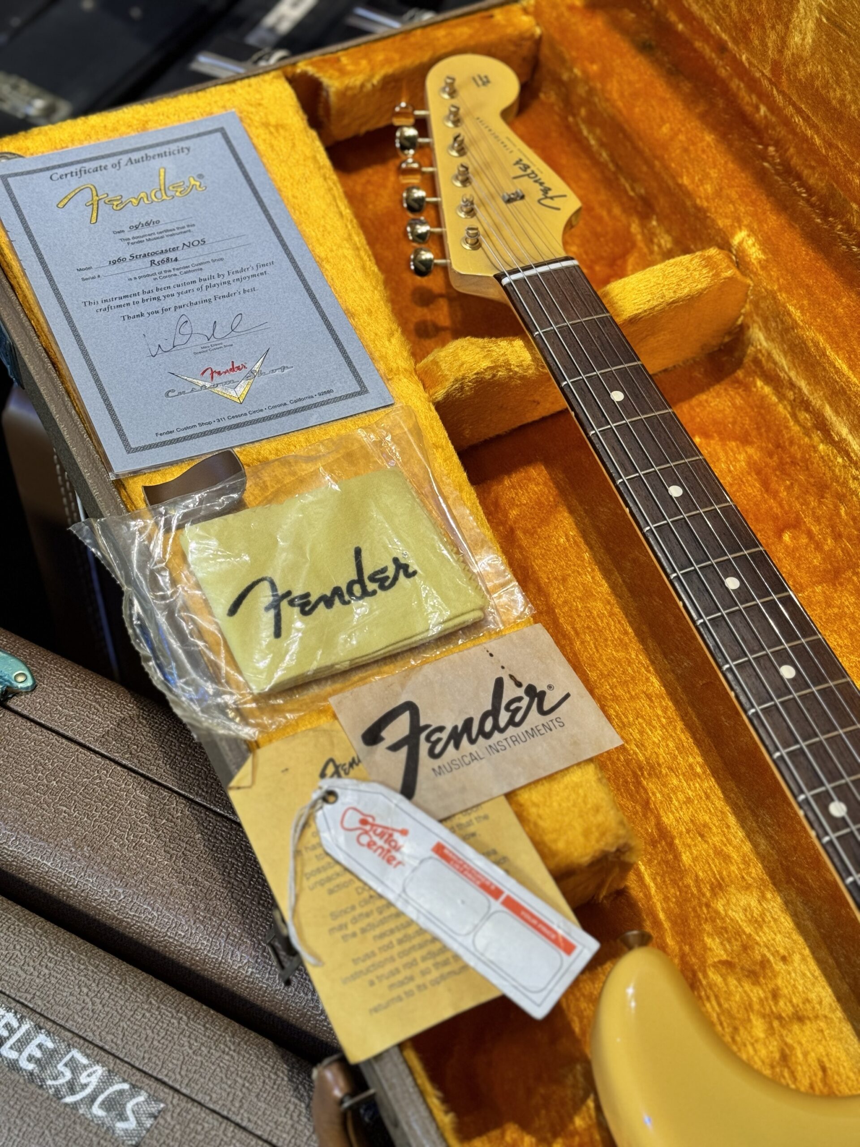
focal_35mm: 48
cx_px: 430
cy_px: 574
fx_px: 1590
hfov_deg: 30.3
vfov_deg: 39.7
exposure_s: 1/60
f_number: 1.78
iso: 100
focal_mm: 6.76
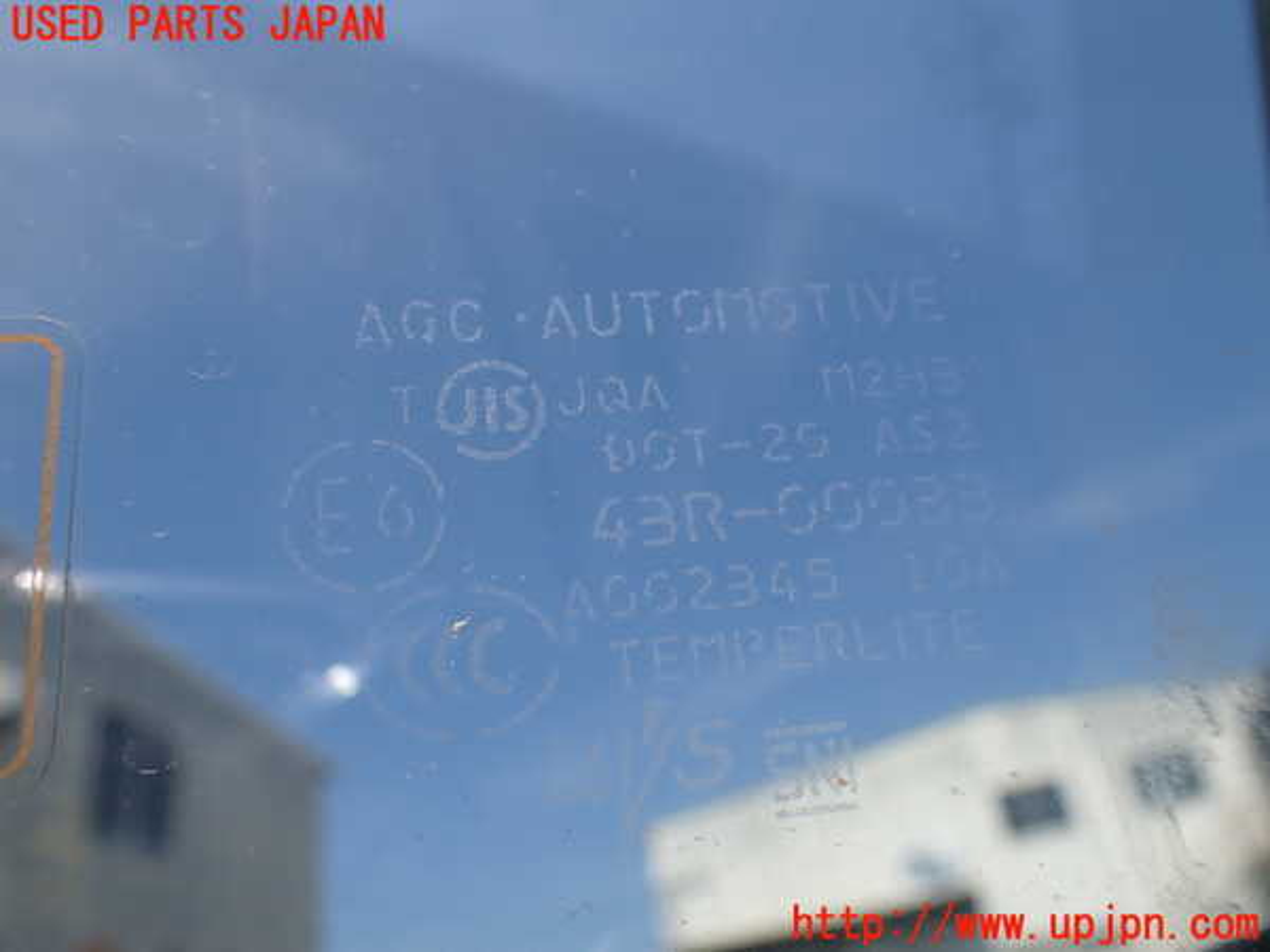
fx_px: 1101
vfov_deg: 46.8
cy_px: 476
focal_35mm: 30
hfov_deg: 60.0
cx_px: 635
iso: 100
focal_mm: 5.4
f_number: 9
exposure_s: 1/160
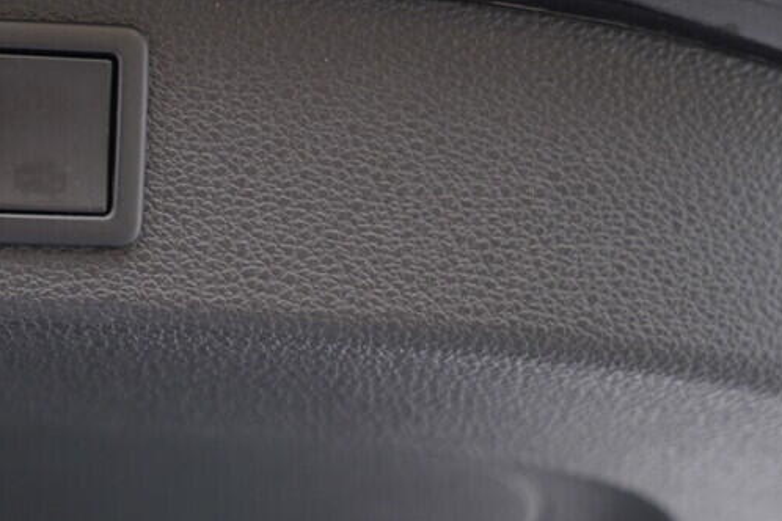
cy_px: 359
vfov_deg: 18.4
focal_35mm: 74
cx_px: -2
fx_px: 1607
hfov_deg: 25.9
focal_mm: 24
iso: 320
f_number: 2.8
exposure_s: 1/40
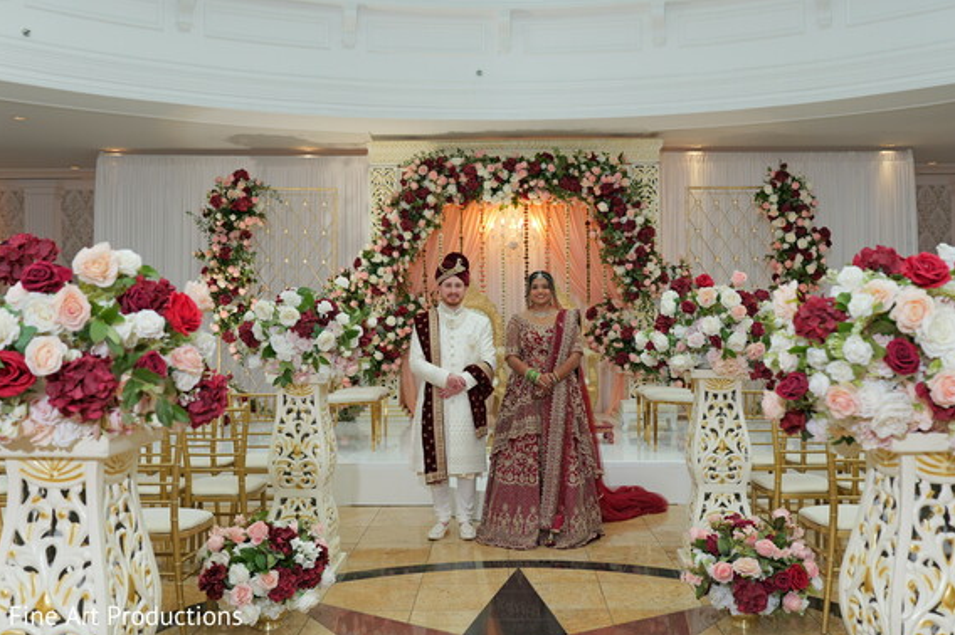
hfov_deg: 51.9
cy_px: 306
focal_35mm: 37
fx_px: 981
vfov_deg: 35.9
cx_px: 496
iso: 640
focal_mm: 35
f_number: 3.5
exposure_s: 1/200
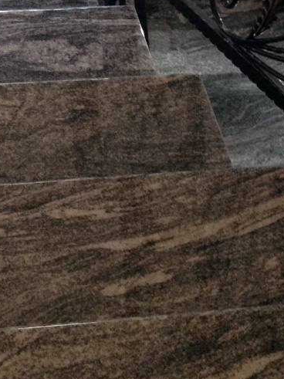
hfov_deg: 12.4
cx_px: -139
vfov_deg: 16.8
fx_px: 1248
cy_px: -31
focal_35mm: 114
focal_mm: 4.28
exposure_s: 1/20
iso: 100
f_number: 2.4
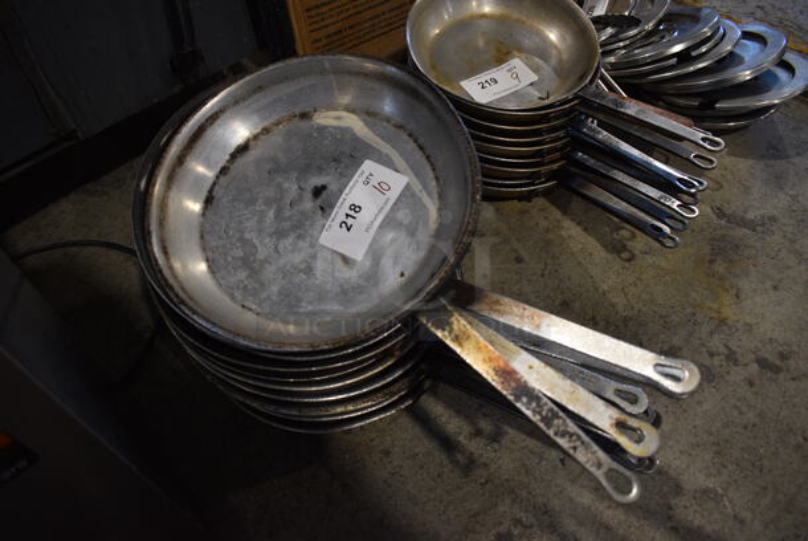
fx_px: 607
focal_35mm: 27
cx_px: 404
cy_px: 270
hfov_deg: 67.3
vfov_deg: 48.0
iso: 800
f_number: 3.5
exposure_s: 1/125
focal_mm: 18
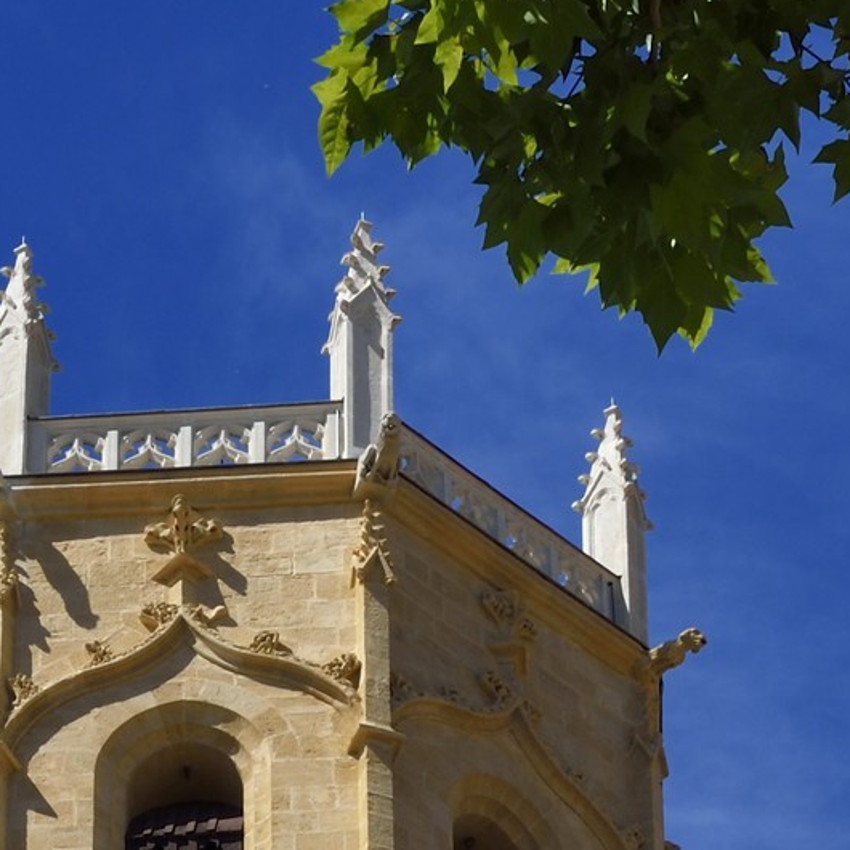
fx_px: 6001
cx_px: 265
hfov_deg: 8.1
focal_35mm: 216
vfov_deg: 7.7
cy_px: 1855
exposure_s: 1/250
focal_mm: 56
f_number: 16
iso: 200
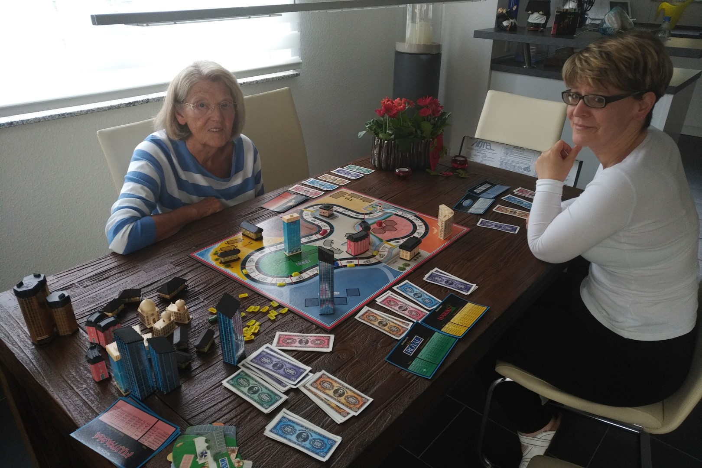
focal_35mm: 25
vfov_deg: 51.3
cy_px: 234
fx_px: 487
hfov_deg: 71.5
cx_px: 351
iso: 300
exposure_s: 1/60
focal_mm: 4.52
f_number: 2
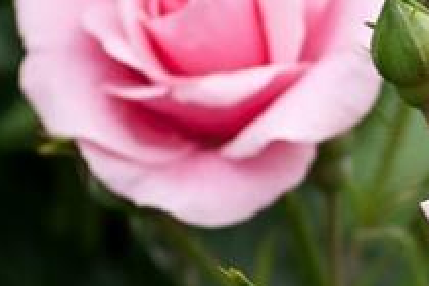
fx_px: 8949
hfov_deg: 2.7
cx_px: 503
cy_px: 140
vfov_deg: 1.8
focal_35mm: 751
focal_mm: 210
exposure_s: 1/300
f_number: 8
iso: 200
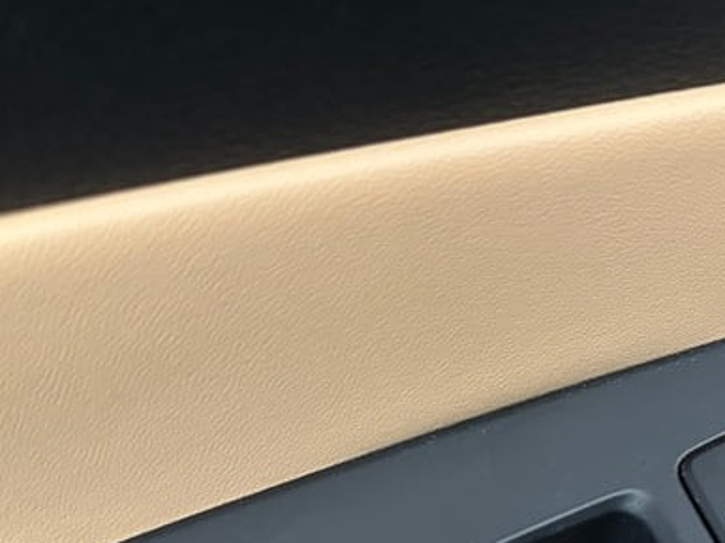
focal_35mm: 56
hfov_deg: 33.1
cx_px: 605
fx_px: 1172
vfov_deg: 24.4
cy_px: 587
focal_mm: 6.86
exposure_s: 1/50
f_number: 1.78
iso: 800
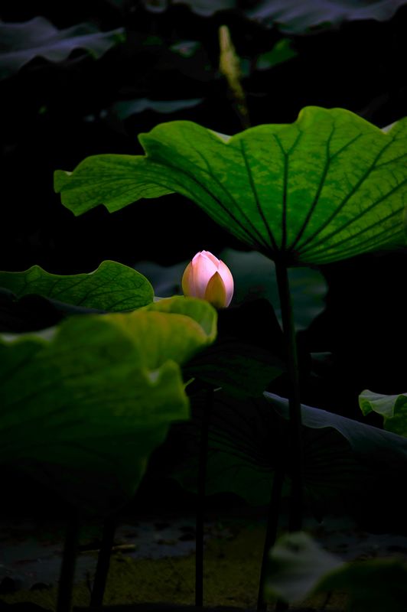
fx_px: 5096
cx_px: 204
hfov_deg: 4.6
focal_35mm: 300
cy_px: 306
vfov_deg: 6.9
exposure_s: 1/1600
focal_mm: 300
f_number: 6.3
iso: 400
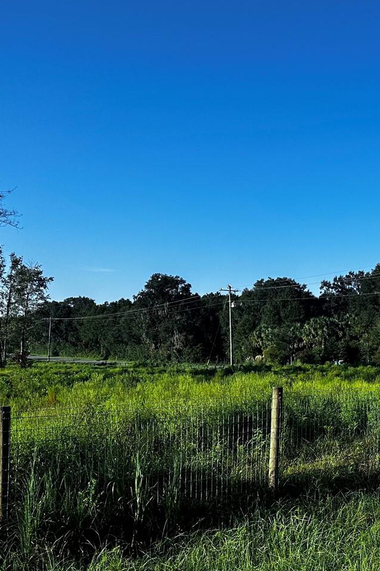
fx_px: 665
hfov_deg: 28.1
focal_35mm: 42
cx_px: 450
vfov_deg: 46.3
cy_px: 314
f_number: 1.78
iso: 80
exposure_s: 1/2732
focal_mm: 6.86
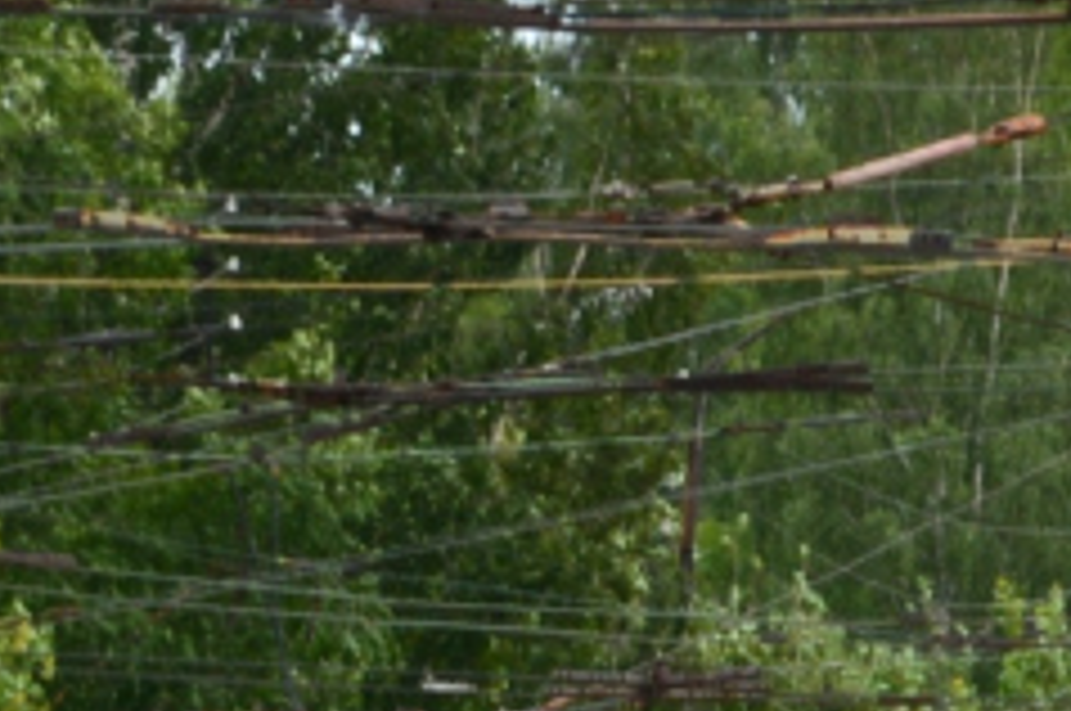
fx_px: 25572
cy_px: 907
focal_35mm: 861
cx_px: 2088
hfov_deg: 2.4
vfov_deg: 1.6
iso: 200
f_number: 11
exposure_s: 1/125
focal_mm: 105
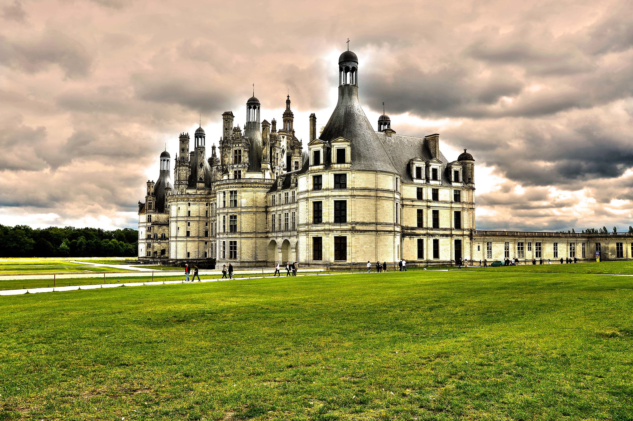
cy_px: 210
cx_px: 316
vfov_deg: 41.0
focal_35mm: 32
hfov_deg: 58.8
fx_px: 562
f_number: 14
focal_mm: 32
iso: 320
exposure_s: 1/250
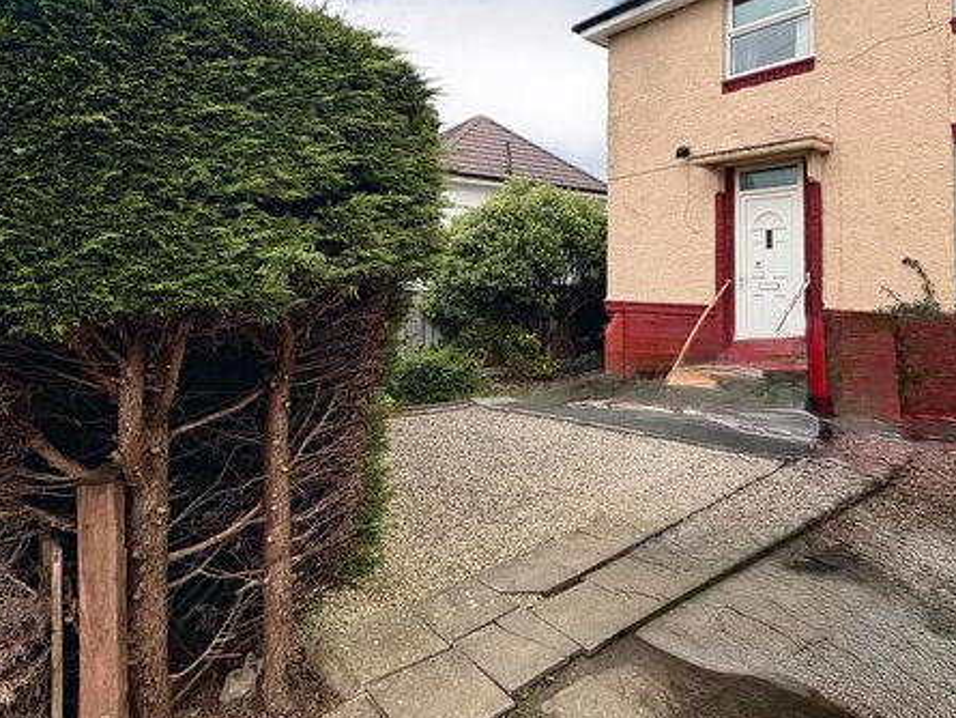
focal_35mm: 22
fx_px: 608
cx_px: 561
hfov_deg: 75.7
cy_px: 255
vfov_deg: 60.0
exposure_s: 1/310
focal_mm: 2.22
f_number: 2.2
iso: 50
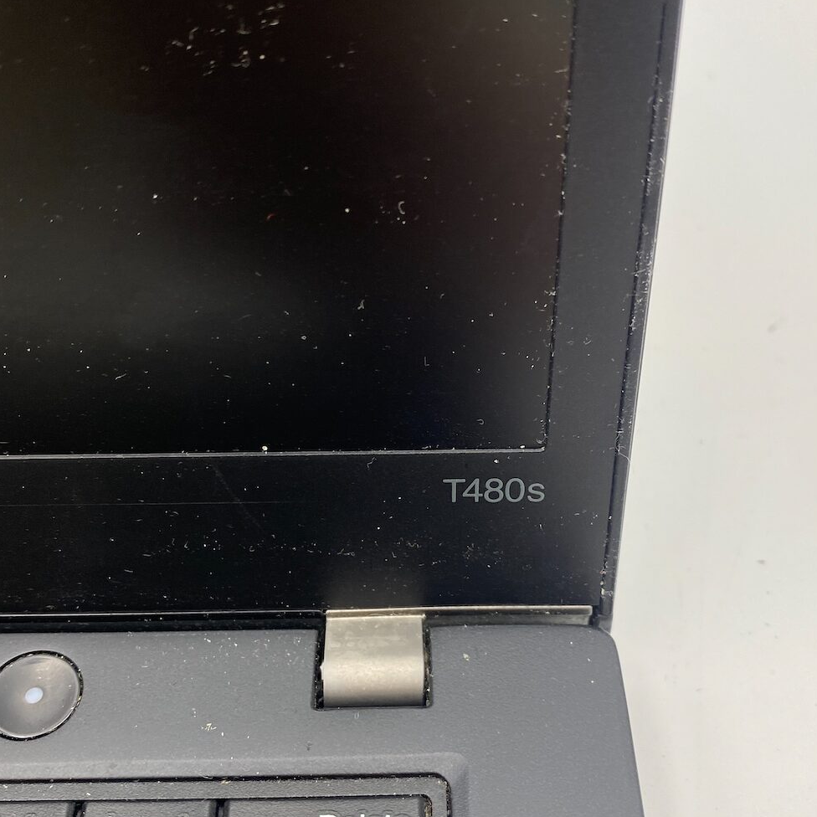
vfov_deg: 43.8
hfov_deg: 43.8
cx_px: 450
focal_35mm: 38
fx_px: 1015
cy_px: 456
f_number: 1.8
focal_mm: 4.25
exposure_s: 1/121
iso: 50
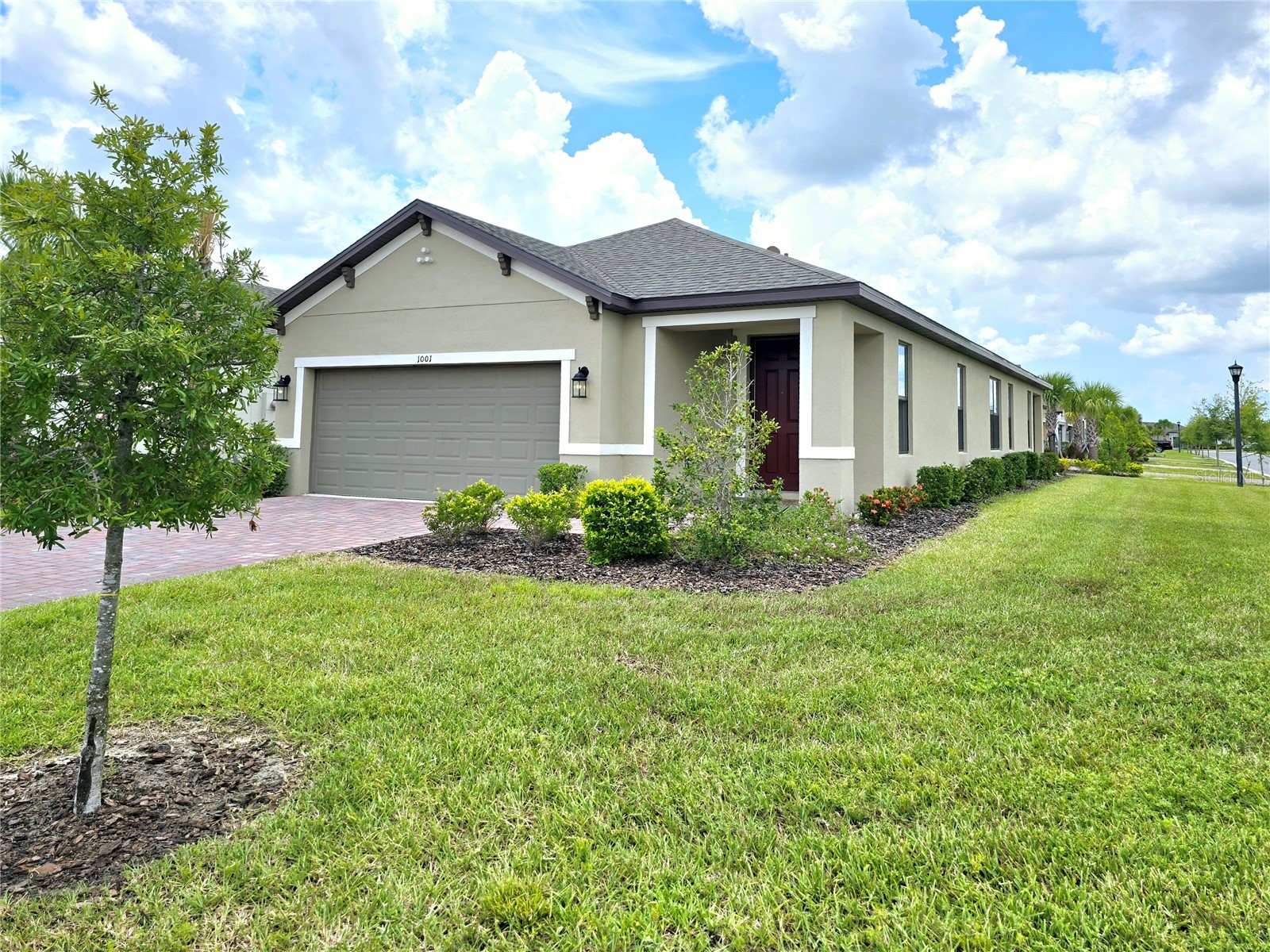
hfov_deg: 73.9
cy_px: 476
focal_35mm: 23
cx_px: 635
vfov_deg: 58.9
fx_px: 844
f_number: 1.7
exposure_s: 1/909
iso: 12
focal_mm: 6.3
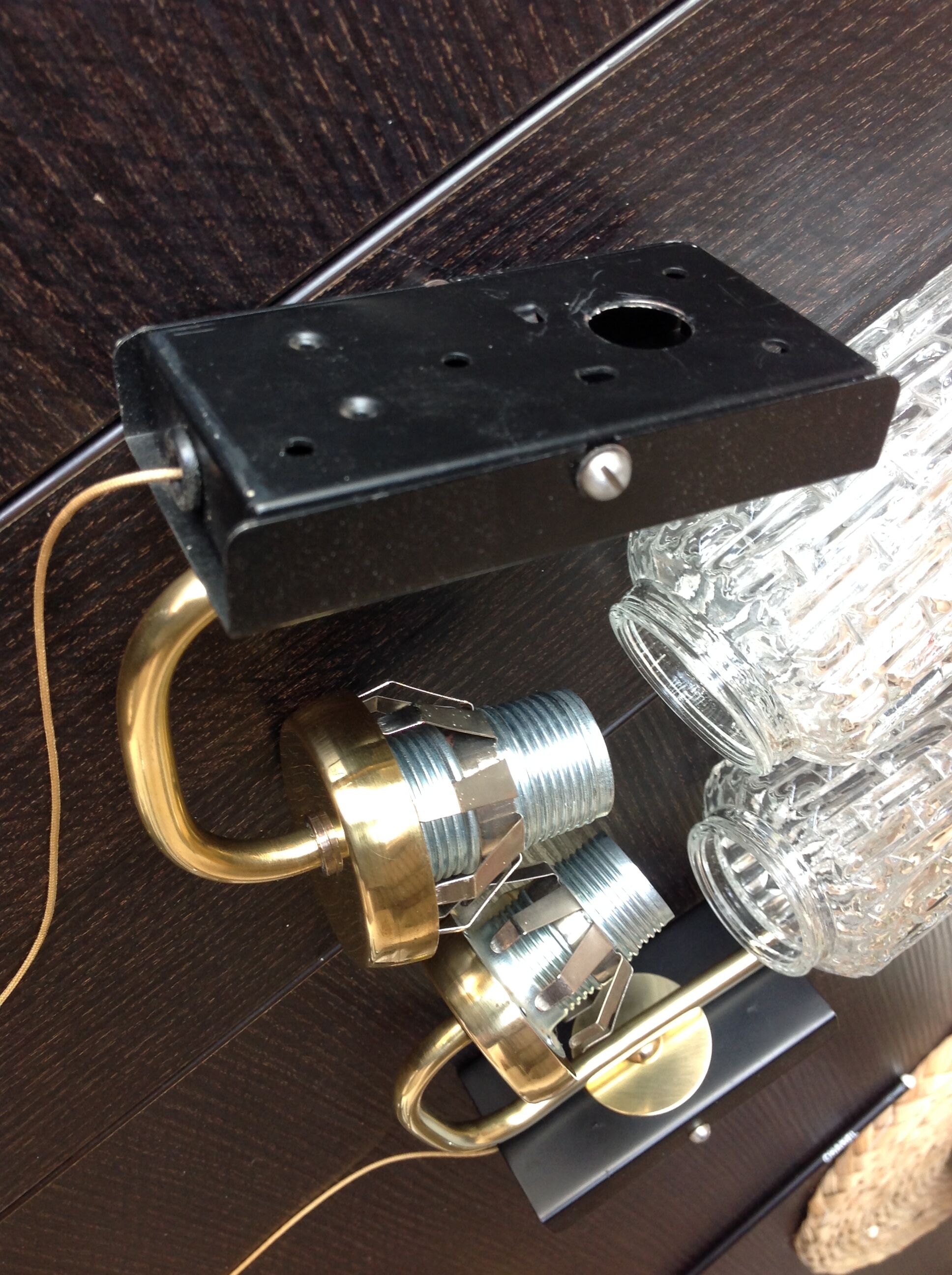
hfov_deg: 40.6
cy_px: 638
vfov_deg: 52.7
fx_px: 1287
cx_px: 476
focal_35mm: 35
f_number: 2.4
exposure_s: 1/15
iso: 80
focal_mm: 4.28
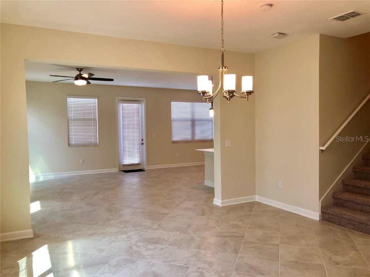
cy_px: 138
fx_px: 299
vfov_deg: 49.7
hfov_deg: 63.4
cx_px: 185
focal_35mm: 28
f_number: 1.8
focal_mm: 4
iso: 64
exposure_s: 1/120
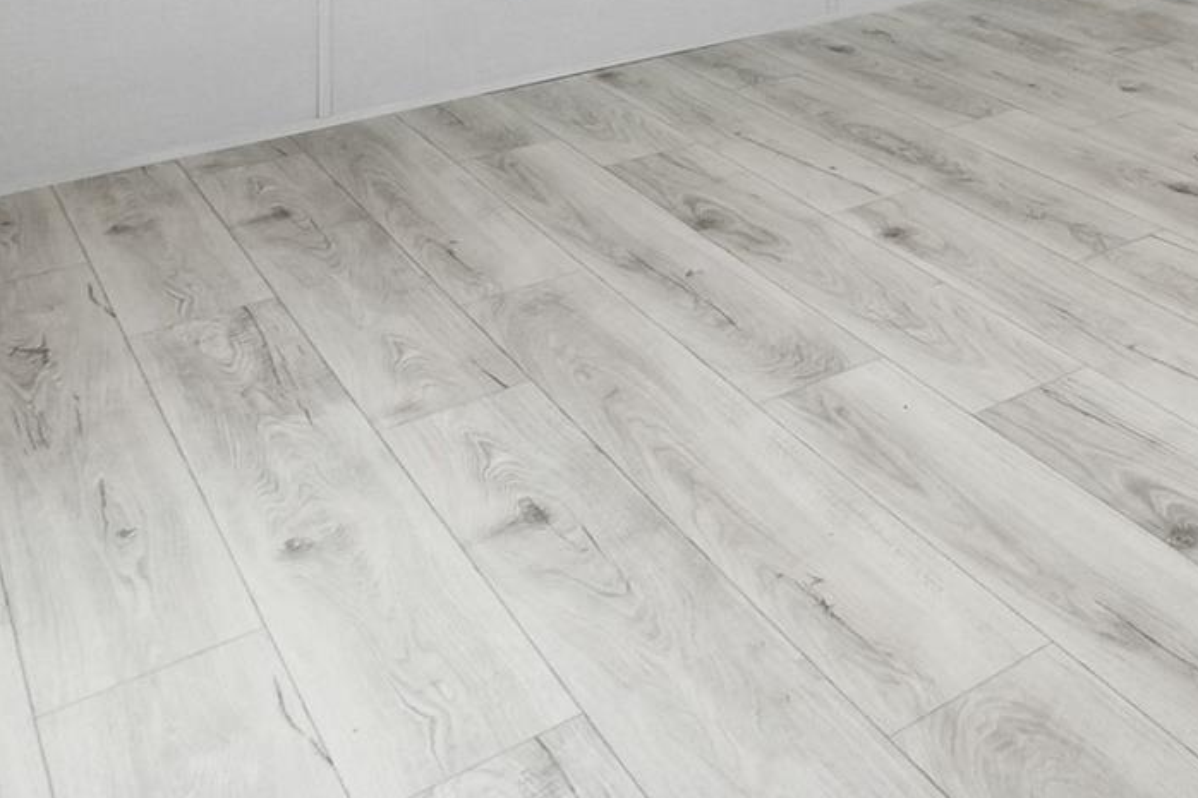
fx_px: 1464
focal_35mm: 44
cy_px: -337
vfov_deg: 24.8
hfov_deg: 37.6
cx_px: 1301
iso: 400
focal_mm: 10
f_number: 8
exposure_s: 1/50
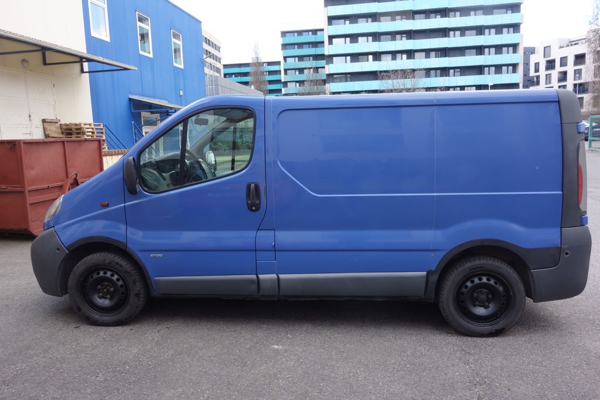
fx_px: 467
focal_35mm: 28
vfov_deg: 46.4
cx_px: 300
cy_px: 200
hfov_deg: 65.5
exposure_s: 1/30
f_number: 8
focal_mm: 10.4
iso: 125
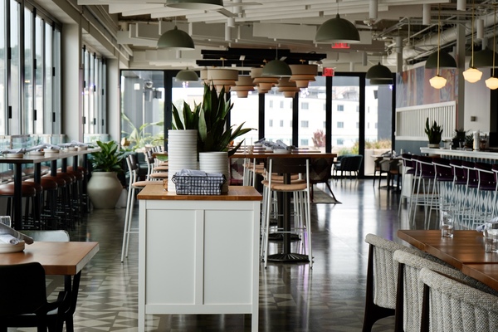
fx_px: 968
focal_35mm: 70
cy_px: 166
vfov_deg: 19.5
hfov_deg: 28.8
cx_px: 249
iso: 400
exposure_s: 1/160
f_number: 5.6
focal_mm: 70
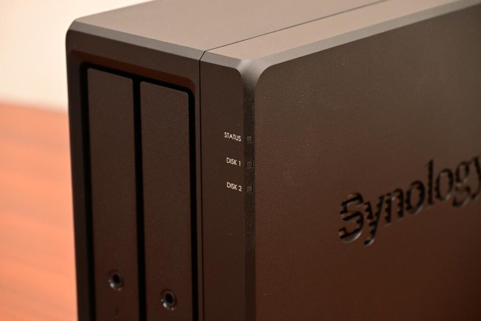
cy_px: 160
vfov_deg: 11.7
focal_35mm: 117
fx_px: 1563
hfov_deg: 17.5
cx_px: 240
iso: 800
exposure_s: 1/60
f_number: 5.6
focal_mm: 78
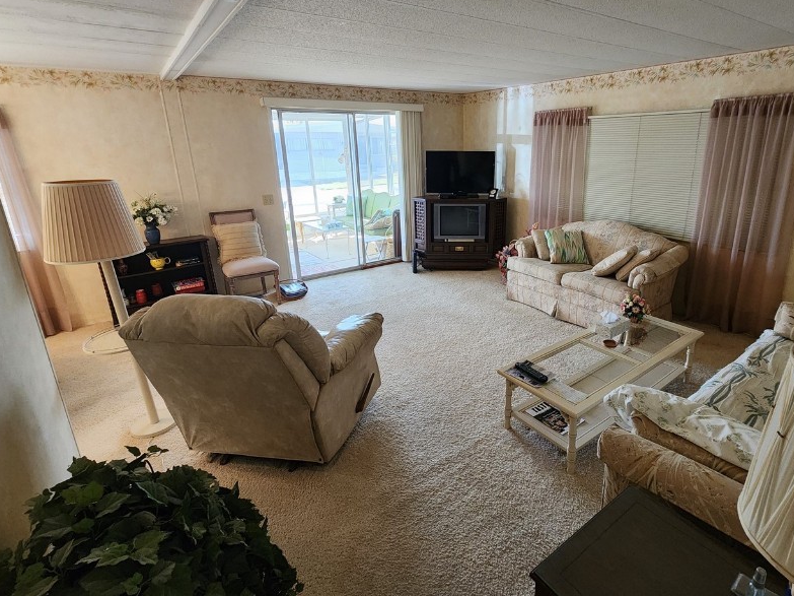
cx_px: 451
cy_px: 271
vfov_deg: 74.5
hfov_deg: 90.5
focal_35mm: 17
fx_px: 390
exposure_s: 1/60
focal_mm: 2.2
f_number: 2.2
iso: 400
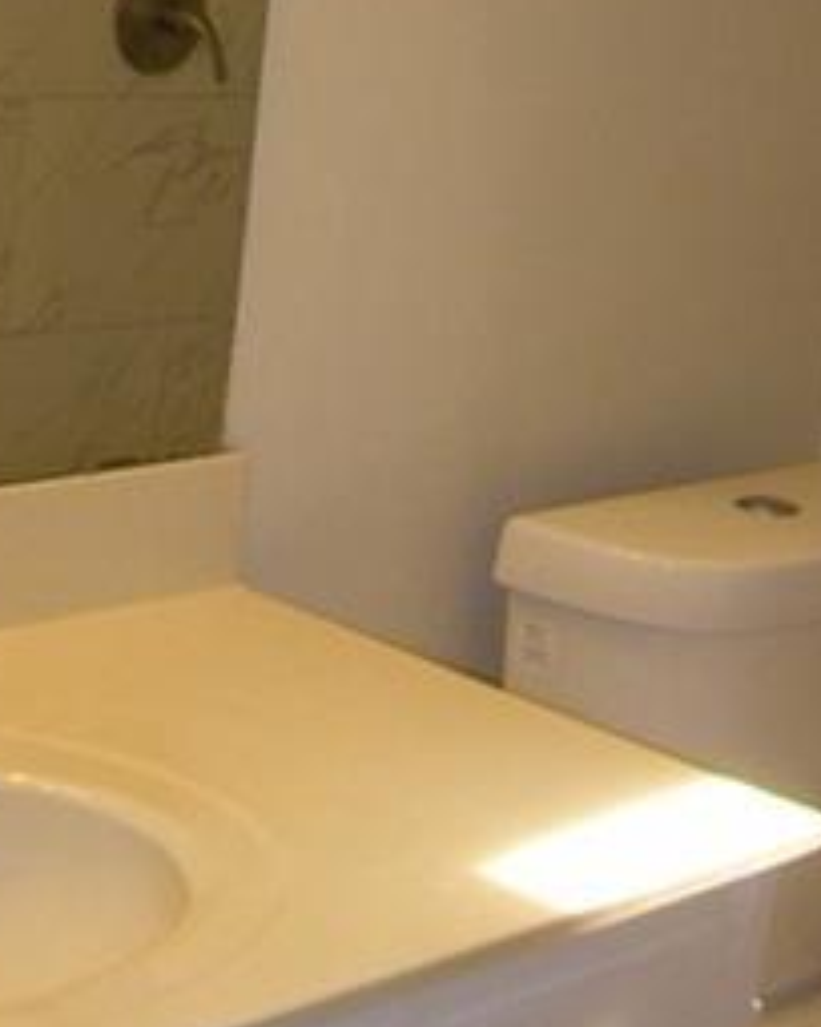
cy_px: 141
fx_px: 3128
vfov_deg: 18.4
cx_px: 326
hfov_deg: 14.9
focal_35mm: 103
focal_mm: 5.9
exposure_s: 1/54.3
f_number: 3.8
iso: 154
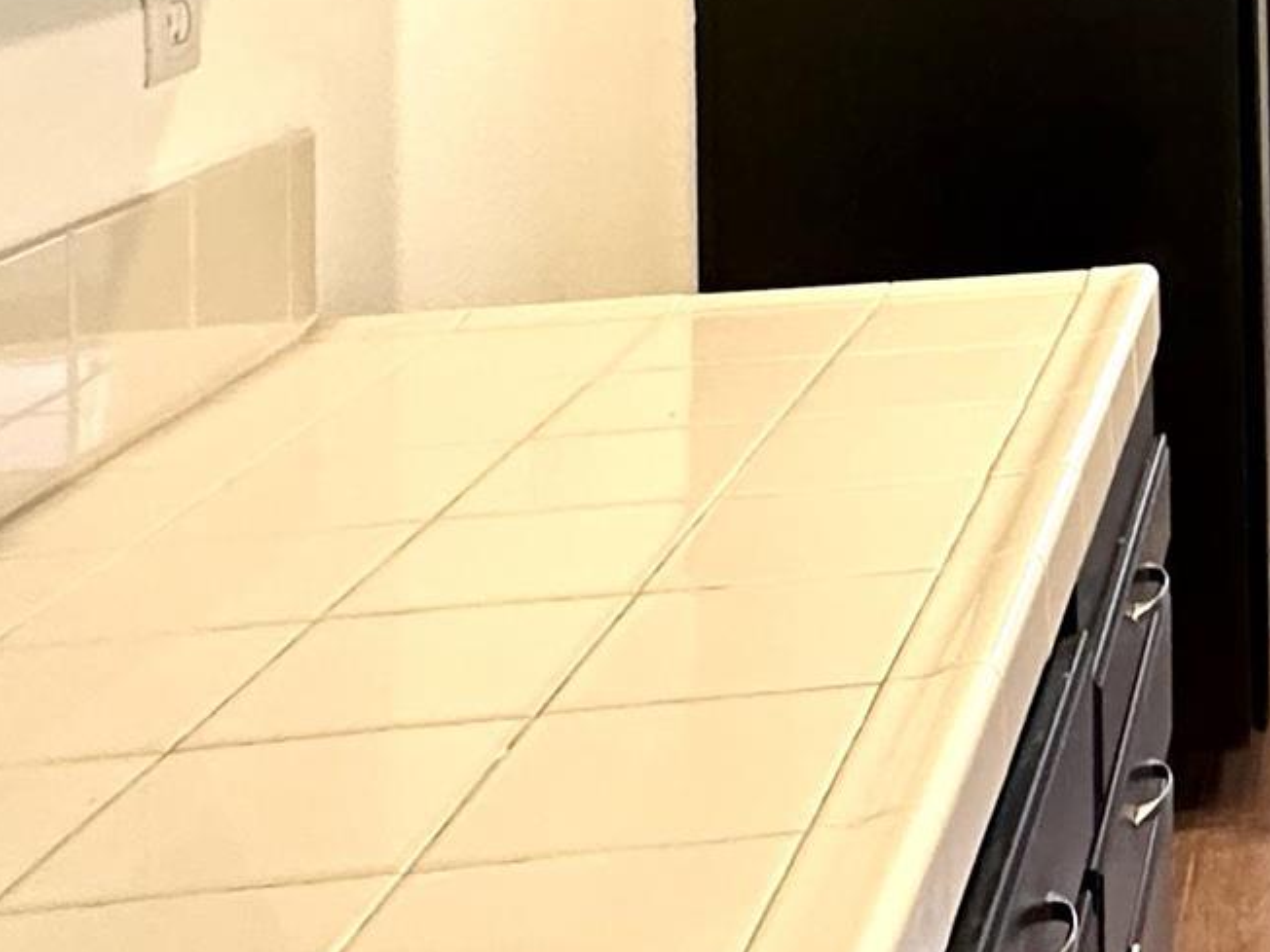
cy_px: -372
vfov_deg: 19.9
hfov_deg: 23.6
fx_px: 2421
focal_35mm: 66
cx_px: 1889
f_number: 2.2
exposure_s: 1/60
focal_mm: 2.22
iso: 250
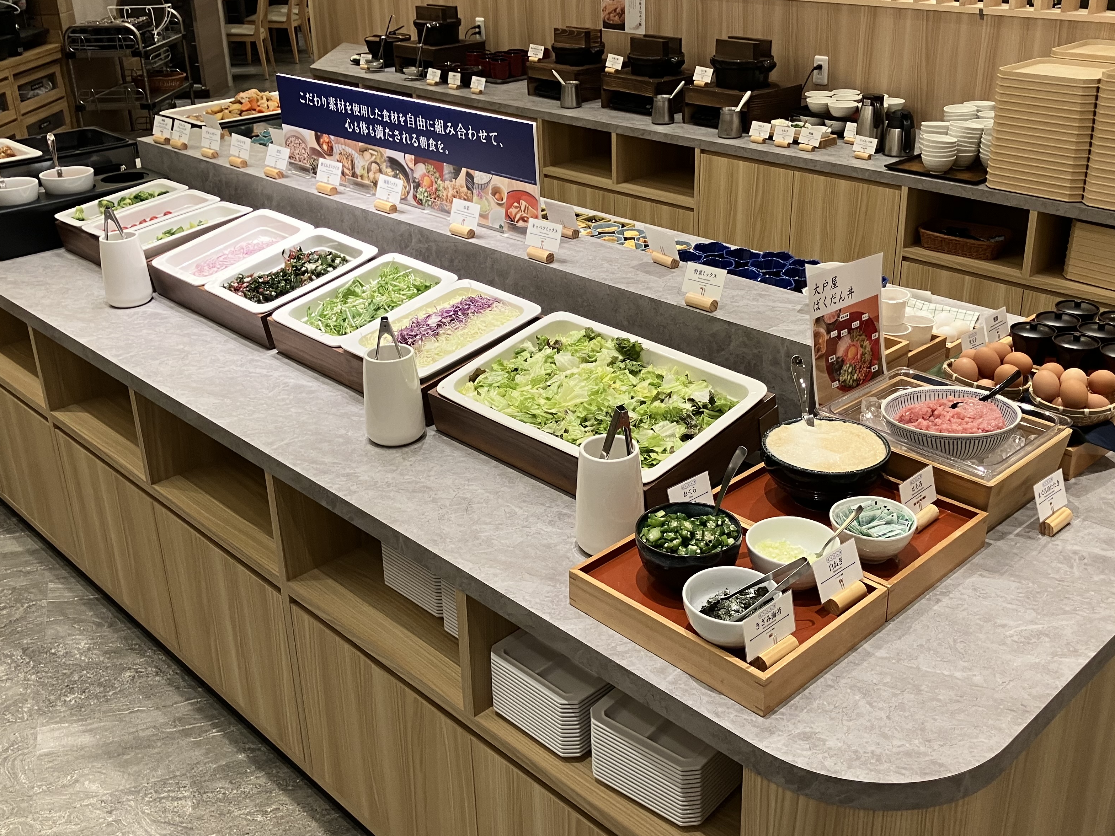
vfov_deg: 39.6
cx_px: 578
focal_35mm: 36
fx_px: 1160
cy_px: 380
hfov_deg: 51.3
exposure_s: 1/60
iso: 50
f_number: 1.8
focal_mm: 3.99
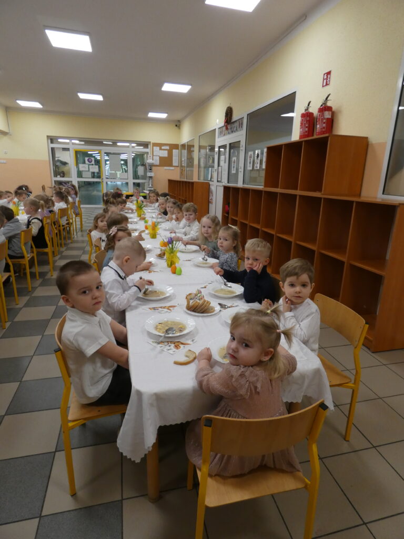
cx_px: 202
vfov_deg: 81.7
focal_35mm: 20
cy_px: 270
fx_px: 311
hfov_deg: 66.0
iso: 320
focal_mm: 3.6
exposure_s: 1/60
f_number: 2.8
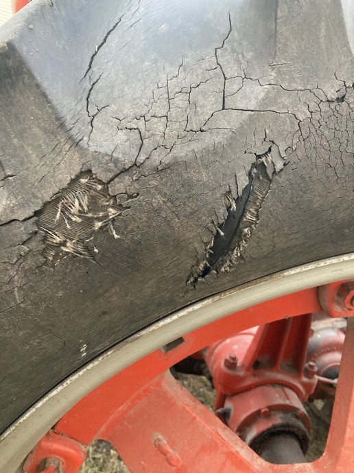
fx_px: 382
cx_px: 177
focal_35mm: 28
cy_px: 236
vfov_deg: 63.4
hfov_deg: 49.7
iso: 400
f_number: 1.8
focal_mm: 3.99
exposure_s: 1/40
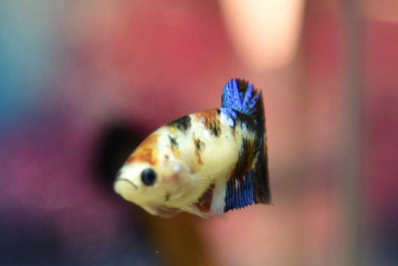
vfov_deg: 11.4
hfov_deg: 17.1
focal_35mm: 120
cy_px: 133
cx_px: 199
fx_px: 1327
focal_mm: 120
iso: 800
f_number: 4
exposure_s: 1/40
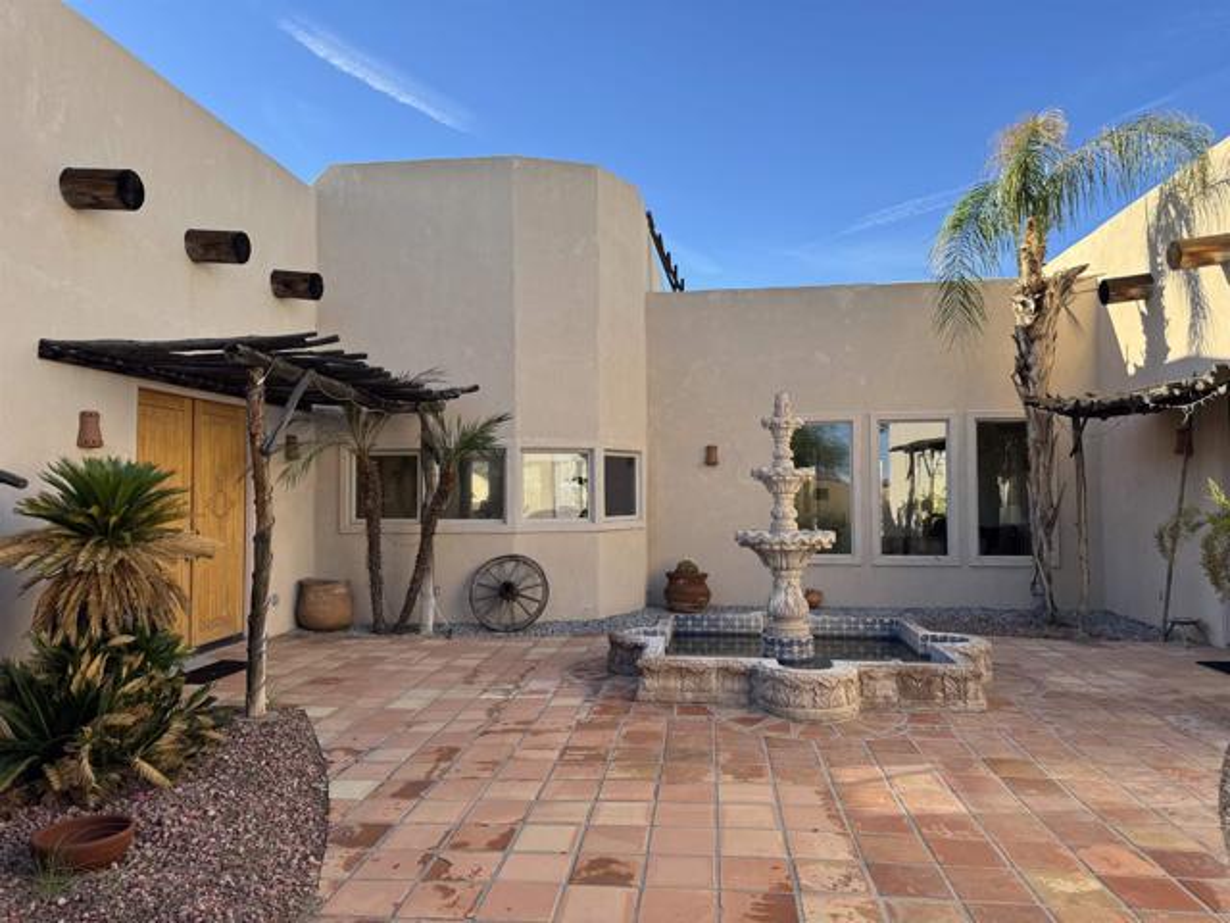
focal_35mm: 24
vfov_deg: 56.8
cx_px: 615
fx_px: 853
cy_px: 462
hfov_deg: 71.6
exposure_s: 1/1637
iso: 80
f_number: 1.78
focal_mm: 6.76
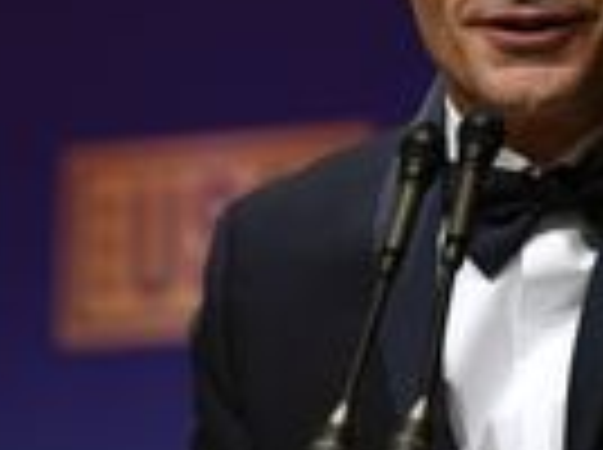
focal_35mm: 575
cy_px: 146
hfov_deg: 3.5
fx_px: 9998
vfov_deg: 2.6
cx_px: 252
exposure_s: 1/200
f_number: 2.8
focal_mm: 200
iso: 800
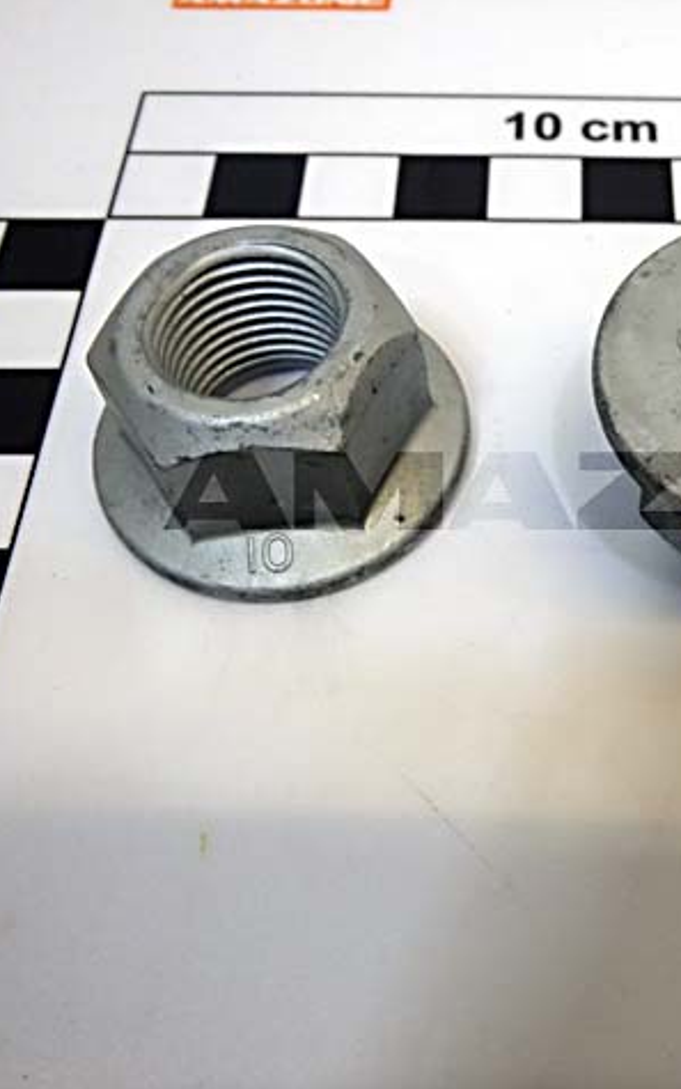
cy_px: 543
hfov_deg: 30.7
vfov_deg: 49.3
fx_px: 1187
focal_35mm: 40
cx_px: 603
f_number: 3.9
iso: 200
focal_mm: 5
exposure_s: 1/40
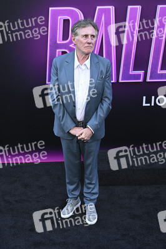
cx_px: 83
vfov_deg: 50.7
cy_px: 124
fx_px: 263
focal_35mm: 38
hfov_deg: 35.0
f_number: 5.6
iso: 1600
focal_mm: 38
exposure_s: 1/320
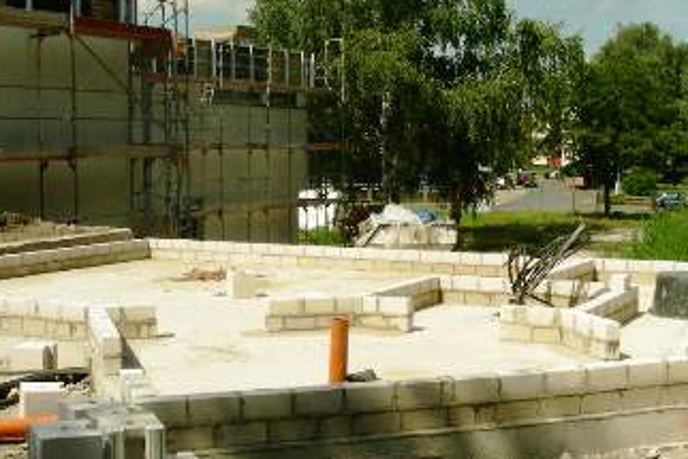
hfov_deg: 36.1
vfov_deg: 24.6
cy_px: 209
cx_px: 417
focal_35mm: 55
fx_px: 1052
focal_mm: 6.3
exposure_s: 1/523
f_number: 5.6
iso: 50
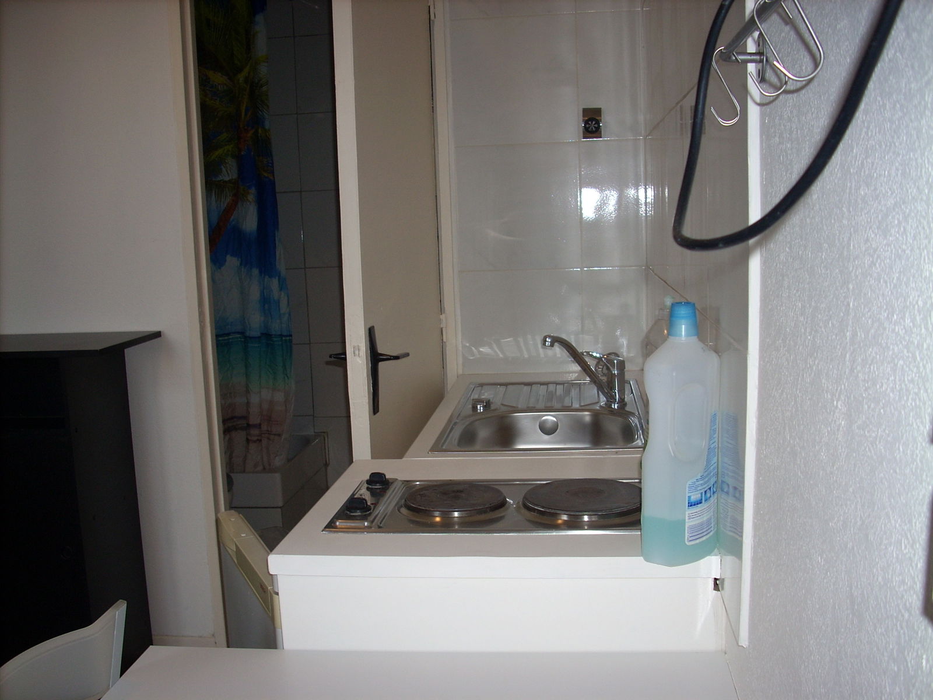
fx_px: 997
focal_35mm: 37
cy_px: 350
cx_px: 466
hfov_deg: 50.1
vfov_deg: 38.7
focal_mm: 6.2
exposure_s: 1/30
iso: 64
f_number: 2.8
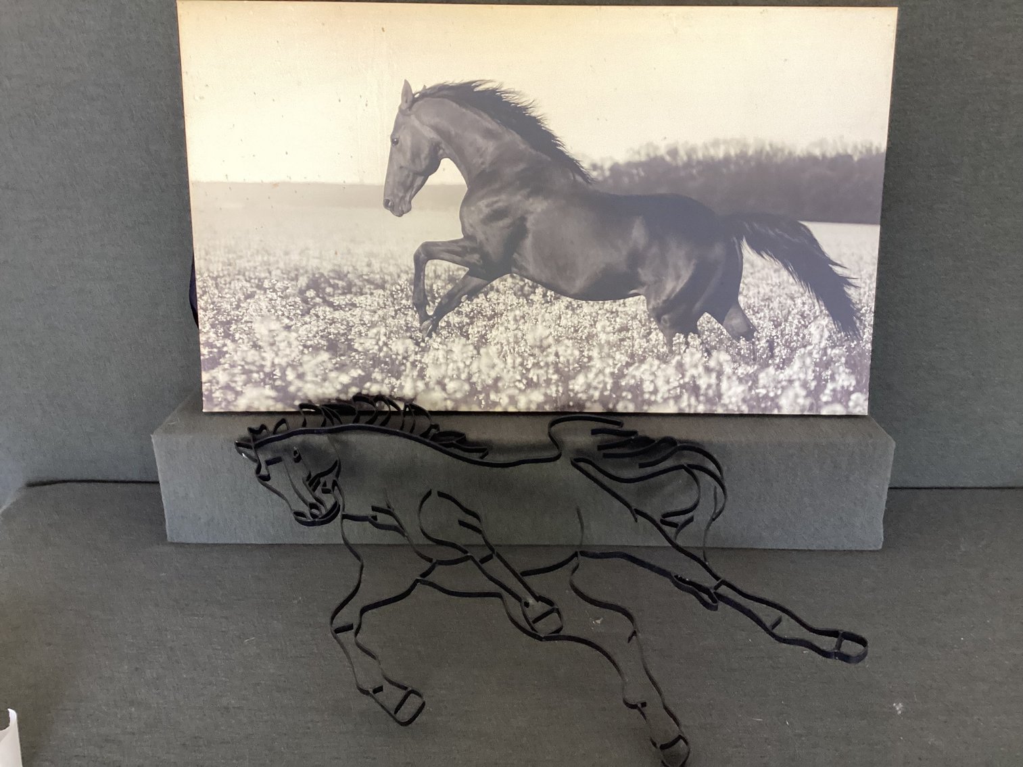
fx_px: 916
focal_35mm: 31
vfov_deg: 45.4
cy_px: 384
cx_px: 512
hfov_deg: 58.3
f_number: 2.4
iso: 200
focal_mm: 3.3
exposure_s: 1/60
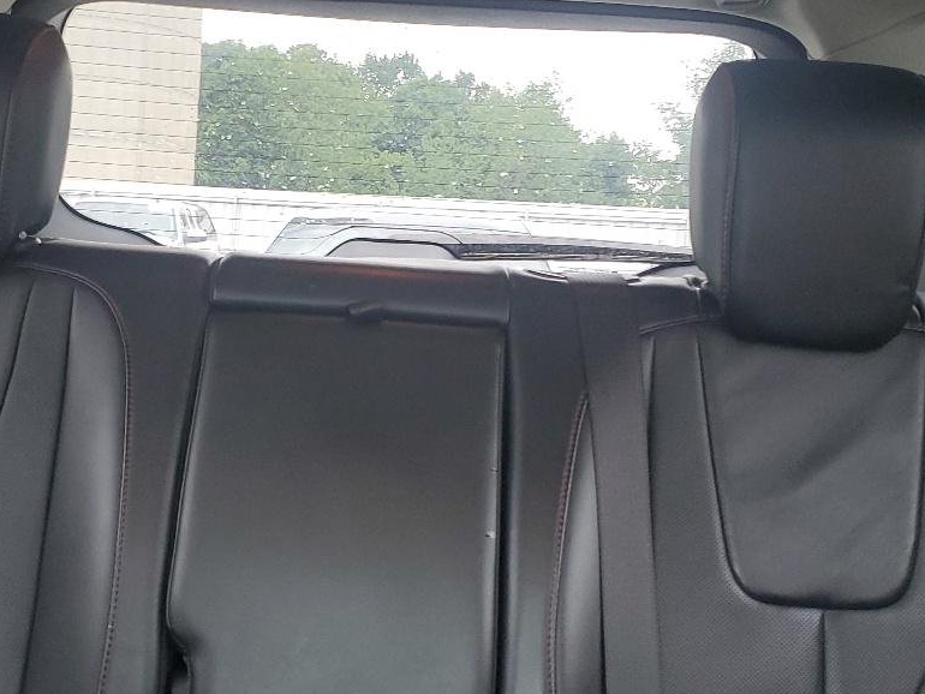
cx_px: 340
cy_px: 297
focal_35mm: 54
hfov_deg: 35.3
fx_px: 1443
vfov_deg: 27.0
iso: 96
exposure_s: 1/120
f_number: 1.5
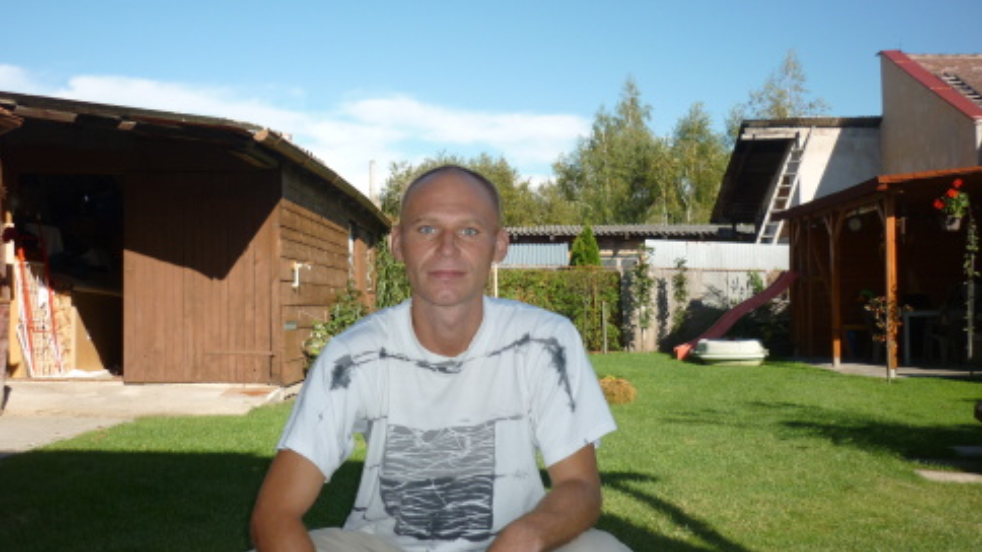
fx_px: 989
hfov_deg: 52.8
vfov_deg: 31.2
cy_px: 260
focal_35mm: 38
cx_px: 467
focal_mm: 5.5
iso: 80
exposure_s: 1/800
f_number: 2.8
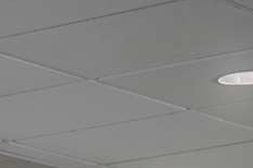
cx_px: -544
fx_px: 1909
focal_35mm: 272
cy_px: 536
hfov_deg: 6.8
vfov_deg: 4.8
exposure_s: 1/13
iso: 400
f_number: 11
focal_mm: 42
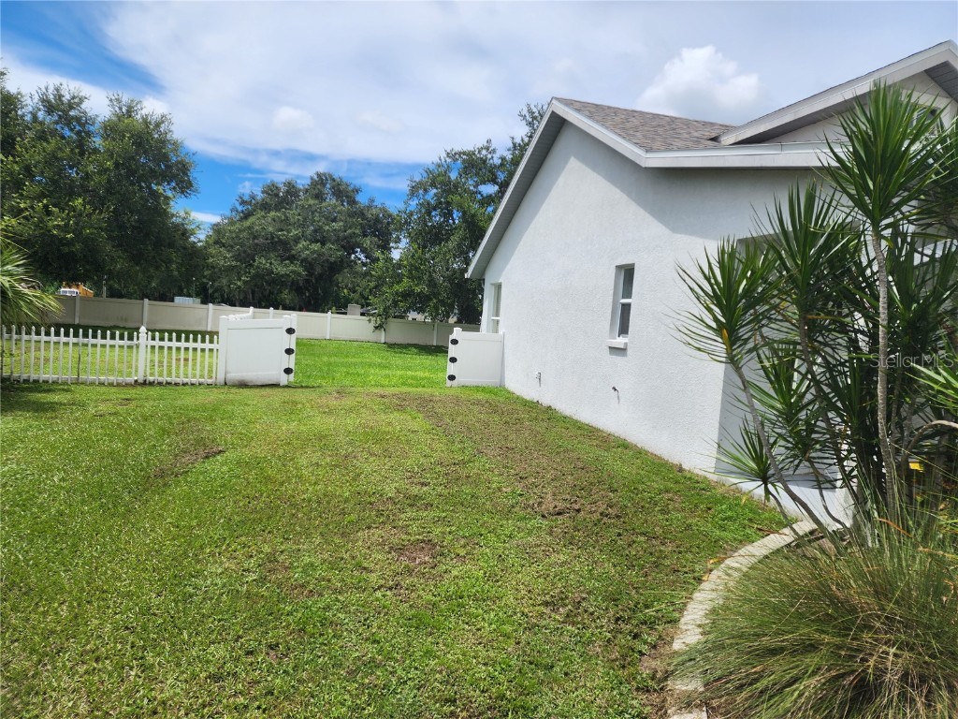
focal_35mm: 23
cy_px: 360
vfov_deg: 58.9
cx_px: 479
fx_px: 637
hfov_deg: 73.9
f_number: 1.8
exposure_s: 1/1709
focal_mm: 6.4
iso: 12
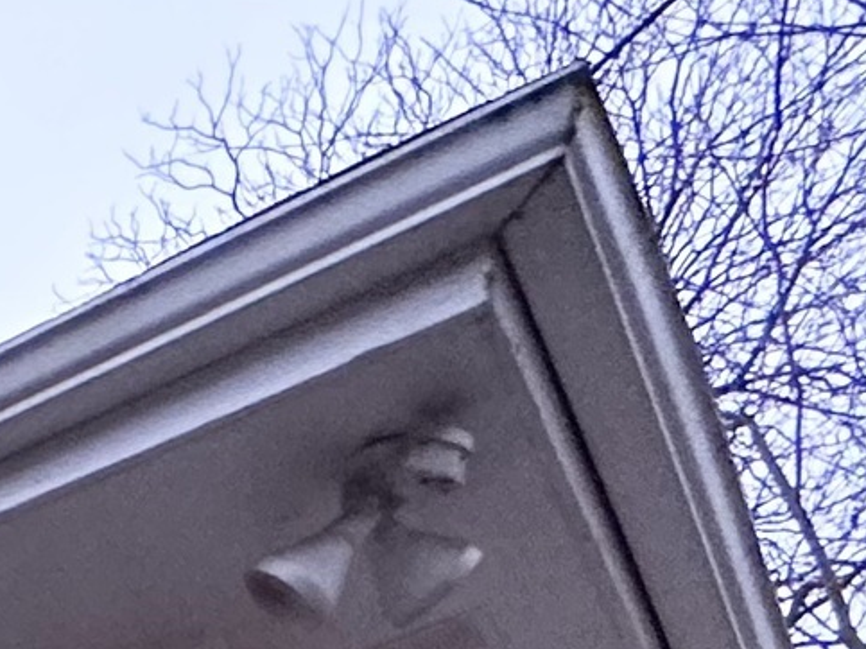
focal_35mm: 89
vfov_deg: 12.3
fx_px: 2226
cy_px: 1655
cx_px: -1099
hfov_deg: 15.2
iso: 320
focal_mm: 2.22
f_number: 2.2
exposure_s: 1/66
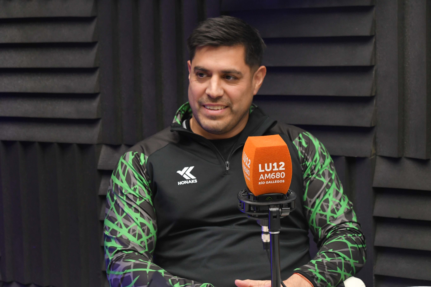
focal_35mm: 93
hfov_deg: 21.9
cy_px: 144
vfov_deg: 14.7
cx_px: 216
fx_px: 1113
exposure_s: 1/160
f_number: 5.6
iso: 1600
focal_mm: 62
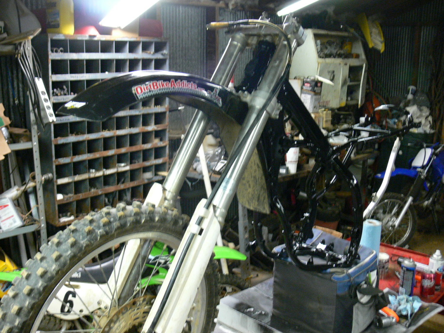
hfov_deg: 52.6
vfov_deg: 40.7
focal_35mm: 35
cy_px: 166
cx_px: 222
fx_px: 449
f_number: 2.8
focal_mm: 7.4
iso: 200
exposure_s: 1/8
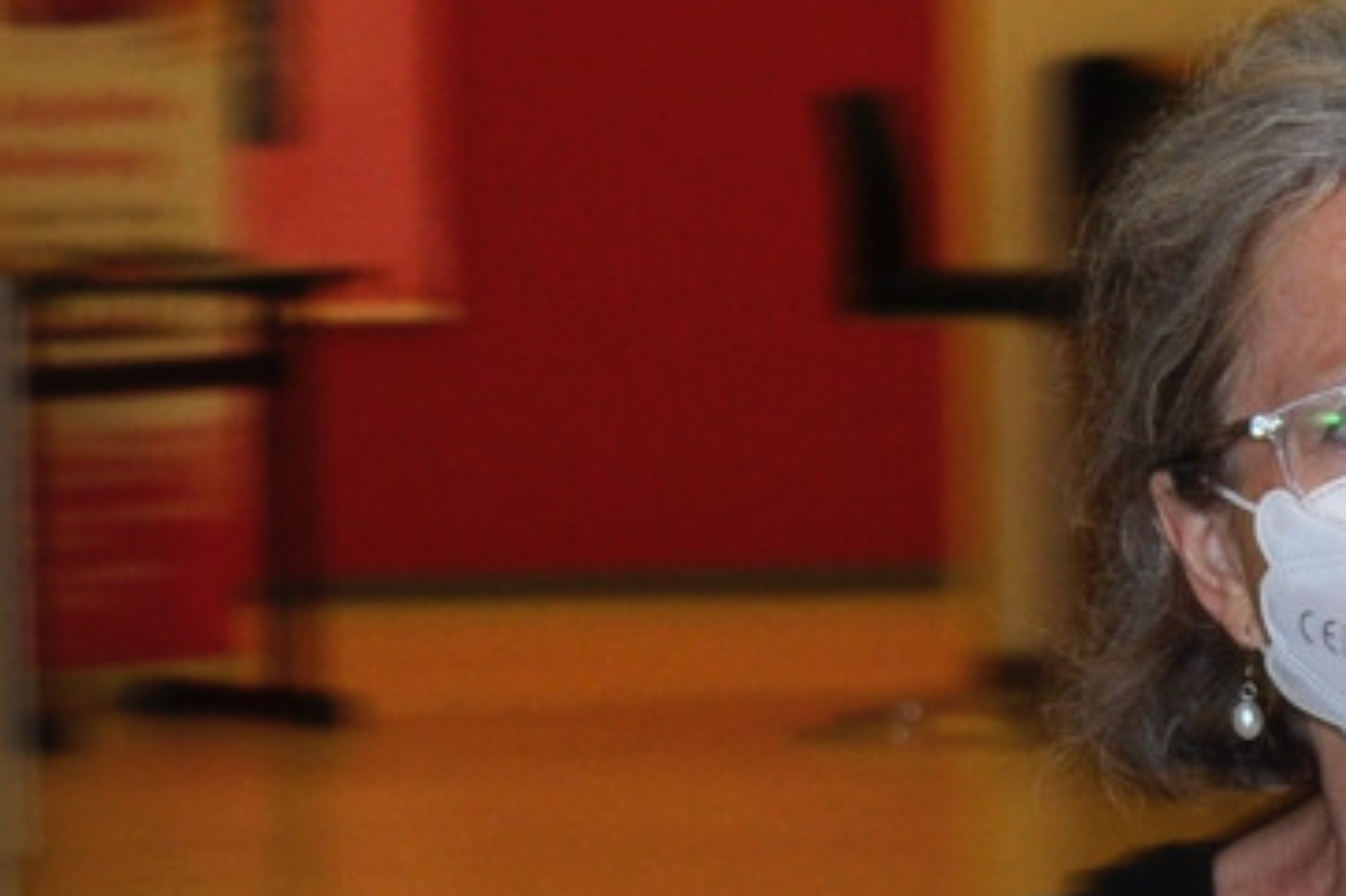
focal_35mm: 290
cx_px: 1647
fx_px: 10828
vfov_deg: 4.7
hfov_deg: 7.1
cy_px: 840
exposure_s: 1/60
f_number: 4.2
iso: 200
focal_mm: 35
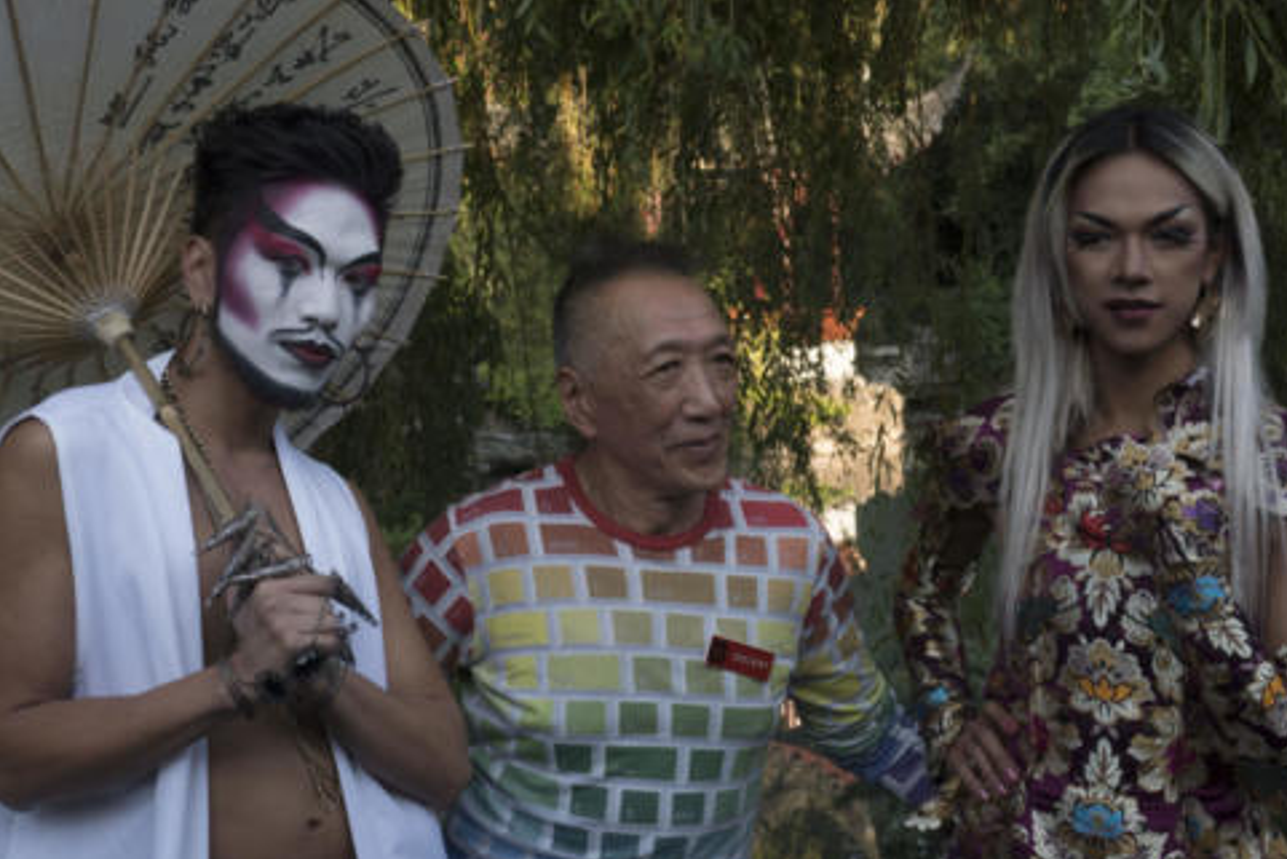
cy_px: 421
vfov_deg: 25.1
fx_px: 1931
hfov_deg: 36.9
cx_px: 645
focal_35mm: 54
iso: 400
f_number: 8
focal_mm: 19.1
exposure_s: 1/125
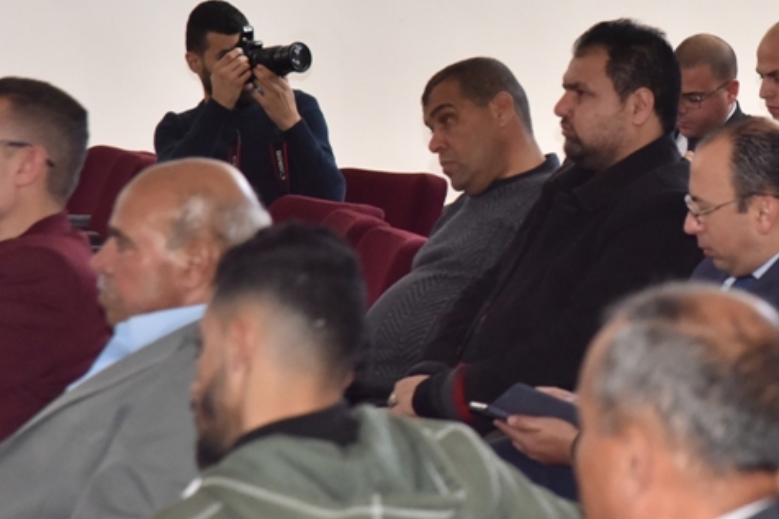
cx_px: 756
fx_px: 4888
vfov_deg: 6.1
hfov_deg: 9.1
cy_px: 207
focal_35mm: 226
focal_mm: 105
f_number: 6.3
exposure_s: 1/200
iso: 2500
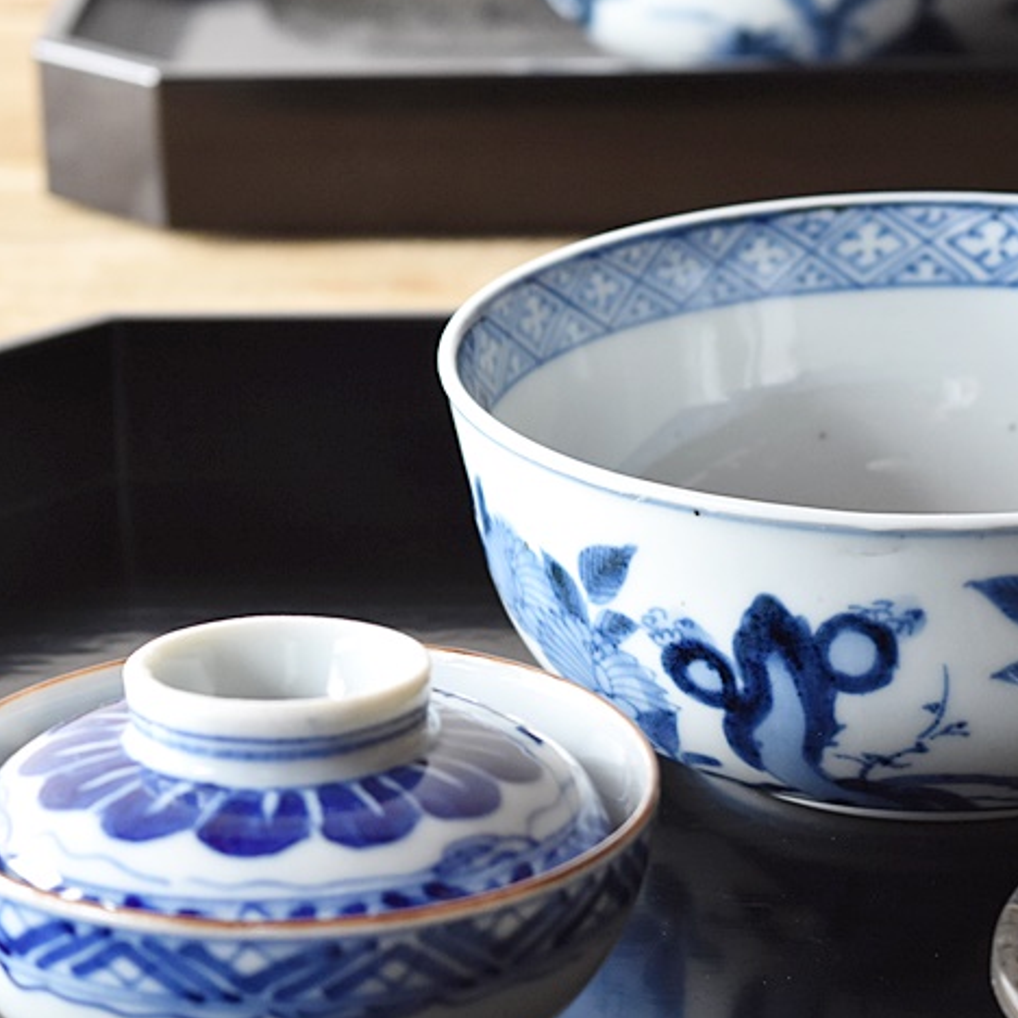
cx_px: 866
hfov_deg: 14.5
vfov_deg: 14.6
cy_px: 475
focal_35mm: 120
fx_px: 3983
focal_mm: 55
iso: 800
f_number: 5.6
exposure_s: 1/8
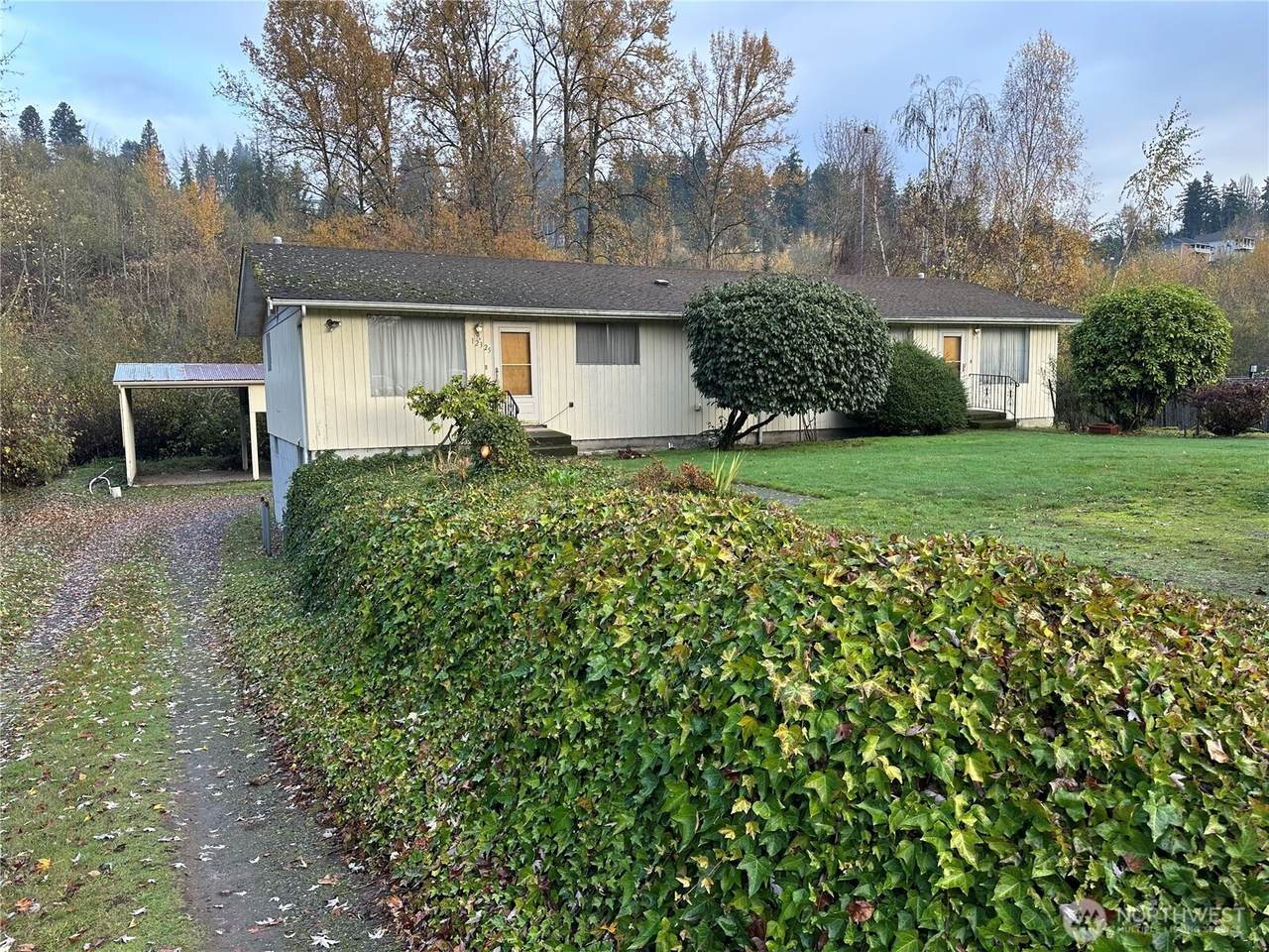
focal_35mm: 24
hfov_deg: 71.6
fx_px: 880
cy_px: 476
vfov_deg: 56.8
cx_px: 634
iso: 80
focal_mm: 6.86
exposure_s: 1/404
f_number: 1.78
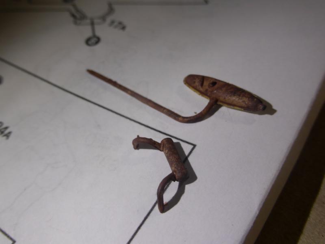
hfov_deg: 52.6
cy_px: 122
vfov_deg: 40.7
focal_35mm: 35
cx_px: 162
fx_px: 329
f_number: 3.7
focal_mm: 6.1
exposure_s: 1/160
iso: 100
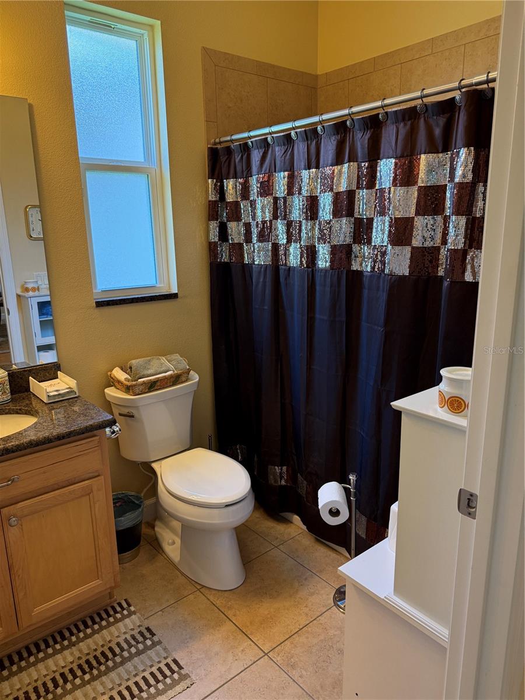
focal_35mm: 24
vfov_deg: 71.6
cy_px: 350
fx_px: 485
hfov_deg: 56.8
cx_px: 262
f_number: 1.78
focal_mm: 6.76
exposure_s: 1/60
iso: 200
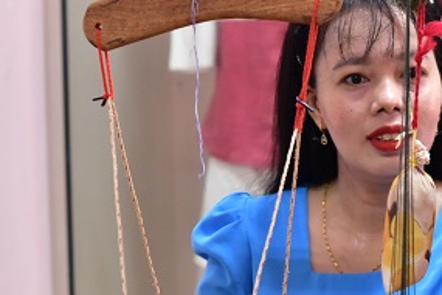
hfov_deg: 11.4
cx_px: 420
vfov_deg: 7.7
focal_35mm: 179
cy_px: 255
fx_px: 2198
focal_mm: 85
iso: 3200
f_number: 4.5
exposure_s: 1/250
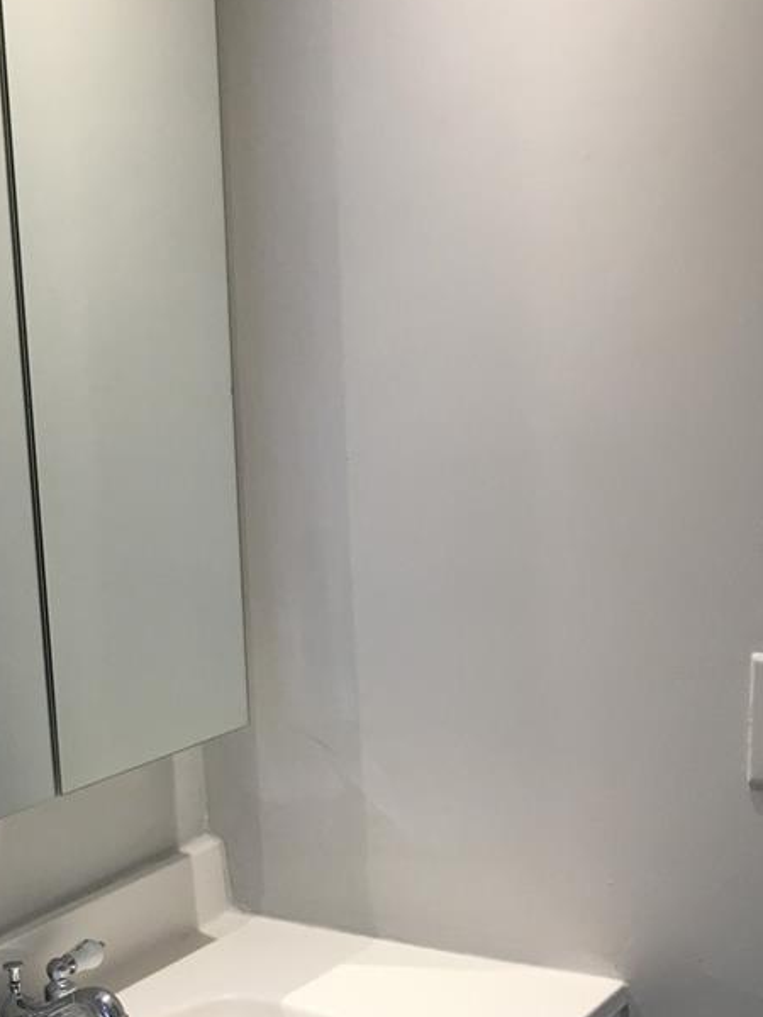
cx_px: 92
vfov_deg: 32.8
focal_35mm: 58
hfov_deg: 24.6
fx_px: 1705
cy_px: 720
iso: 32
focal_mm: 4.15
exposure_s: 1/33
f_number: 2.2
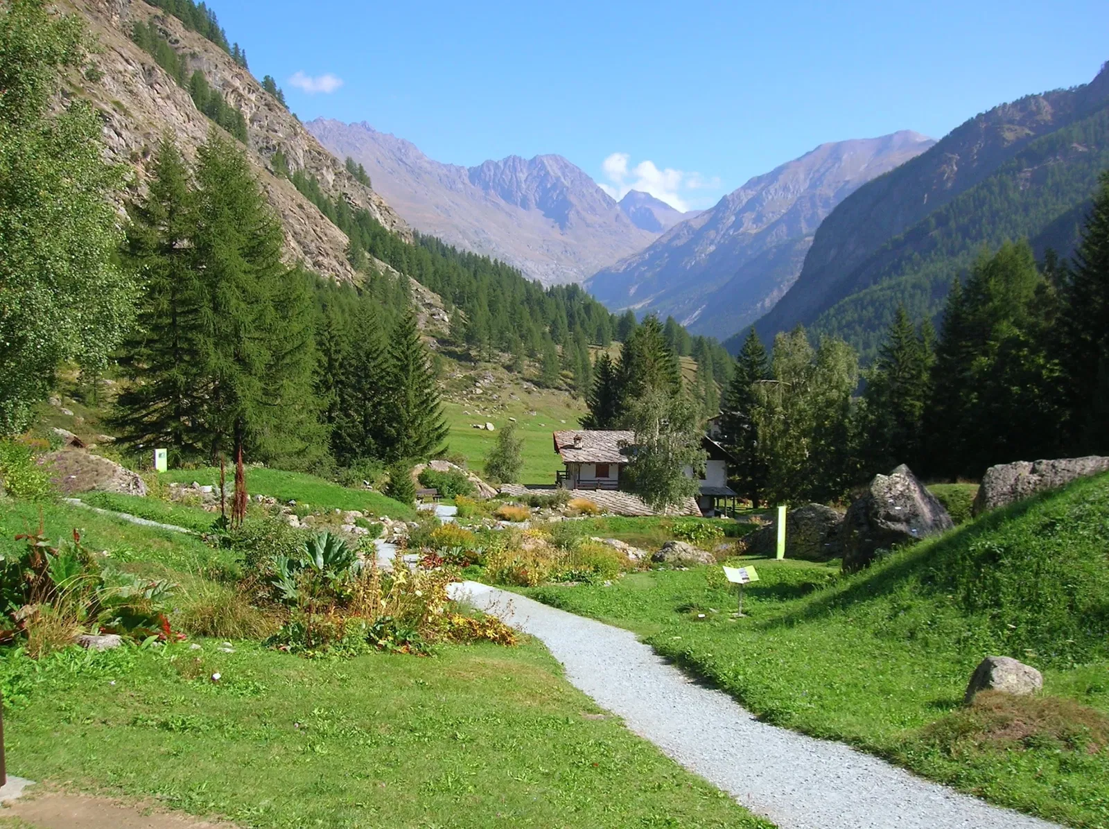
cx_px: 554
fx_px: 1088
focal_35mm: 34
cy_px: 414
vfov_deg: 41.7
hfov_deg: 54.0
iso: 50
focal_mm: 5.7
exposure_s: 1/230
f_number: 4.9
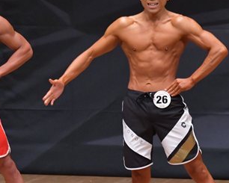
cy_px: 119
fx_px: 4102
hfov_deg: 3.2
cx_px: 39
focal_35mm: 605
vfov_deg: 2.6
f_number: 5.6
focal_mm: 170
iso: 6400
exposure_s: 1/400
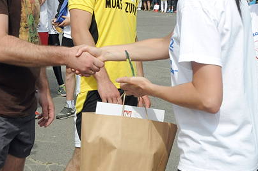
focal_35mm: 79
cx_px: 102
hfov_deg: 25.6
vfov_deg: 17.0
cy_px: 23
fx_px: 566
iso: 800
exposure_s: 1/640
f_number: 13
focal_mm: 25
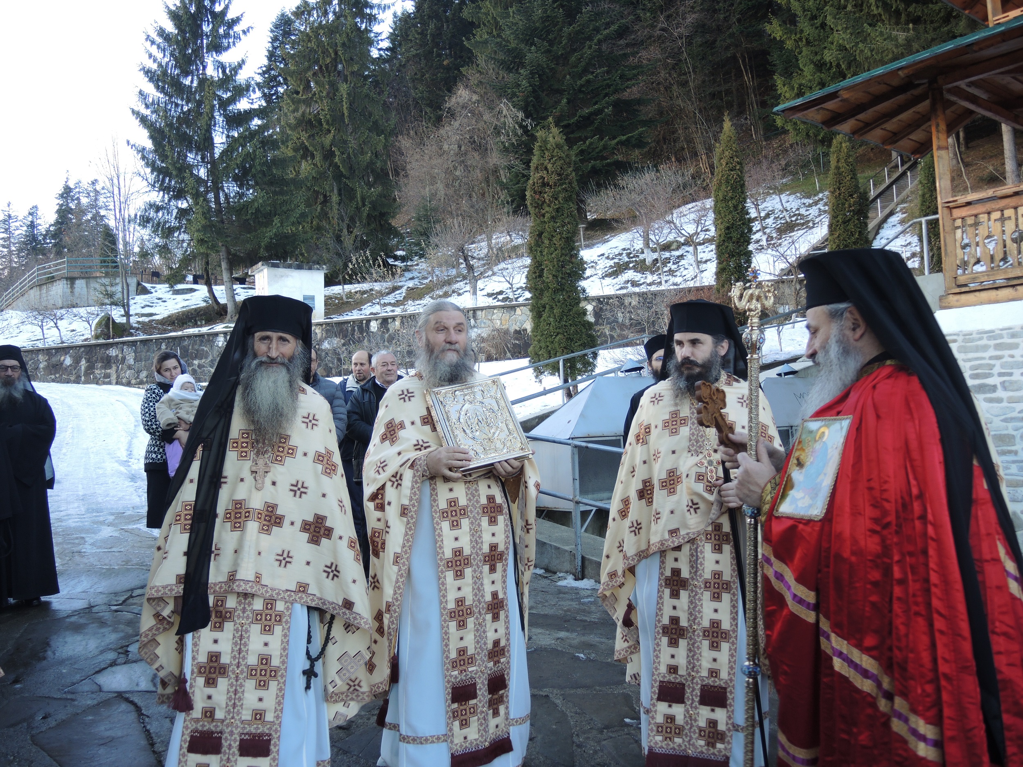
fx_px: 827
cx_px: 512
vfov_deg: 49.7
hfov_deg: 63.4
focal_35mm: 28
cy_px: 384
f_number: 2
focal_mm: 6
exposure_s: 1/80
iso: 100
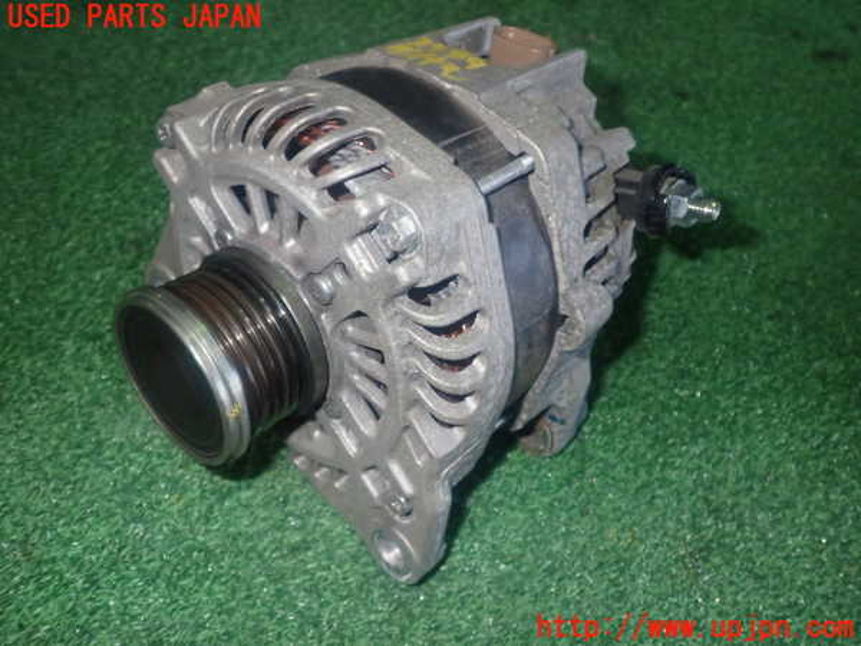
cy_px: 323
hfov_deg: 56.8
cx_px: 430
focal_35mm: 32
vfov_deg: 44.2
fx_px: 796
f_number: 7.1
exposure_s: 1/30
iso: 500
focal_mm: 5.79
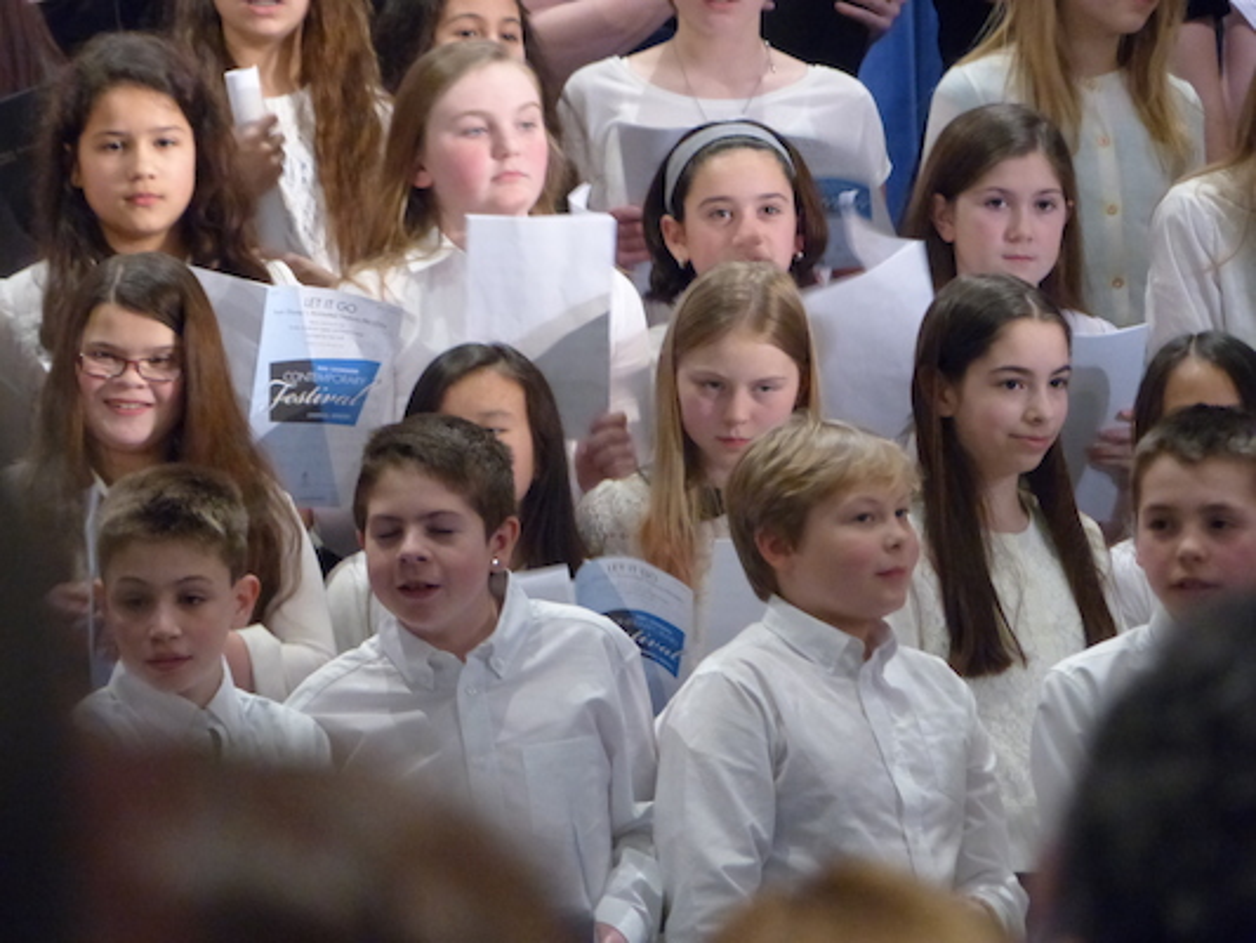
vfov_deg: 4.5
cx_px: 628
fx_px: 12013
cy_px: 472
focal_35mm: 331
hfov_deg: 6.0
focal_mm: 59.5
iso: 800
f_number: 2.8
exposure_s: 1/30
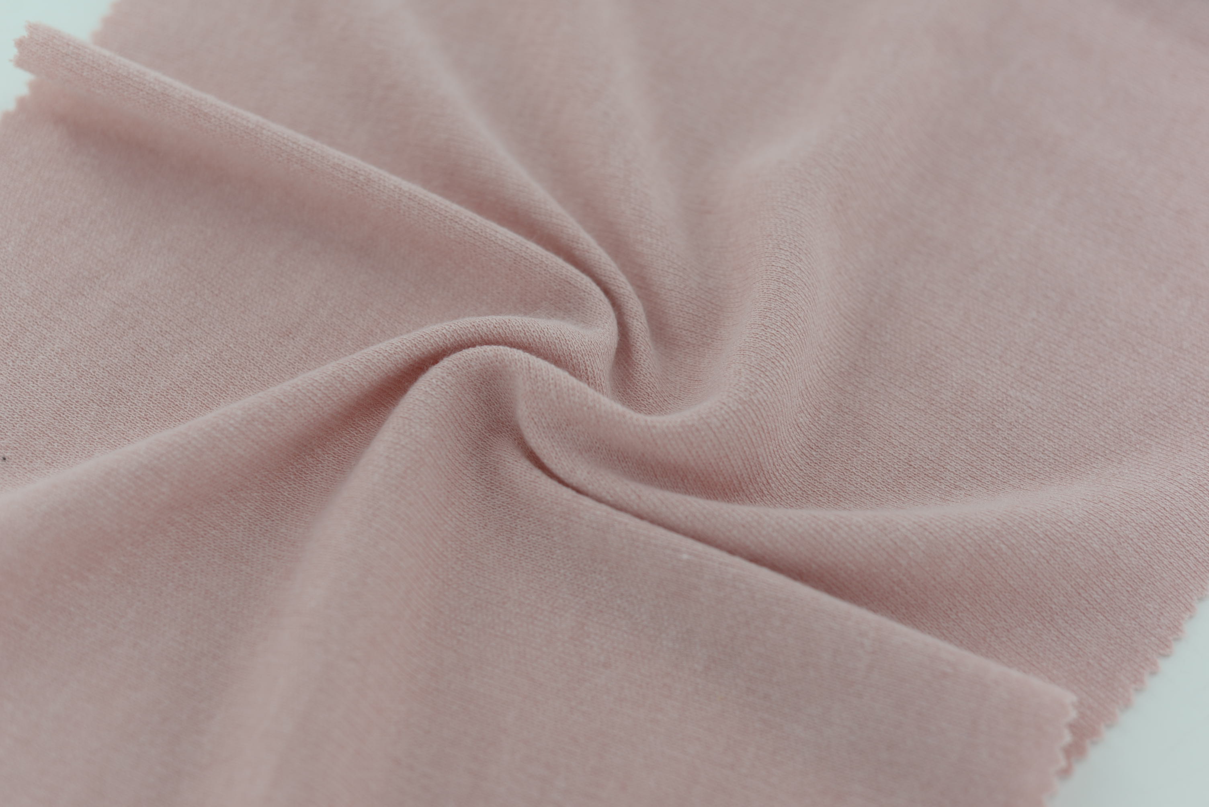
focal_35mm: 50
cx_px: 604
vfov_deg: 27.0
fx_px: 1680
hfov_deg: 39.6
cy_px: 404
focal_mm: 50
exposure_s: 1/200
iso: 100
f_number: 3.5
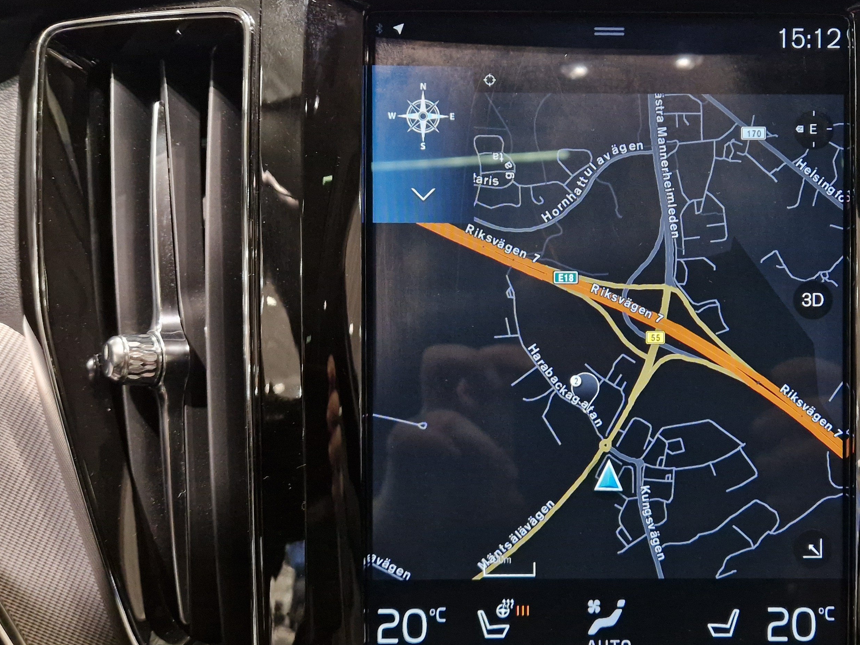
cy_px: 368
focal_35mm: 37
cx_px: 588
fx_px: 919
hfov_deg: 49.1
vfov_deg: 38.6
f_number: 1.8
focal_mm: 5.4
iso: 640
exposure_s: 1/100
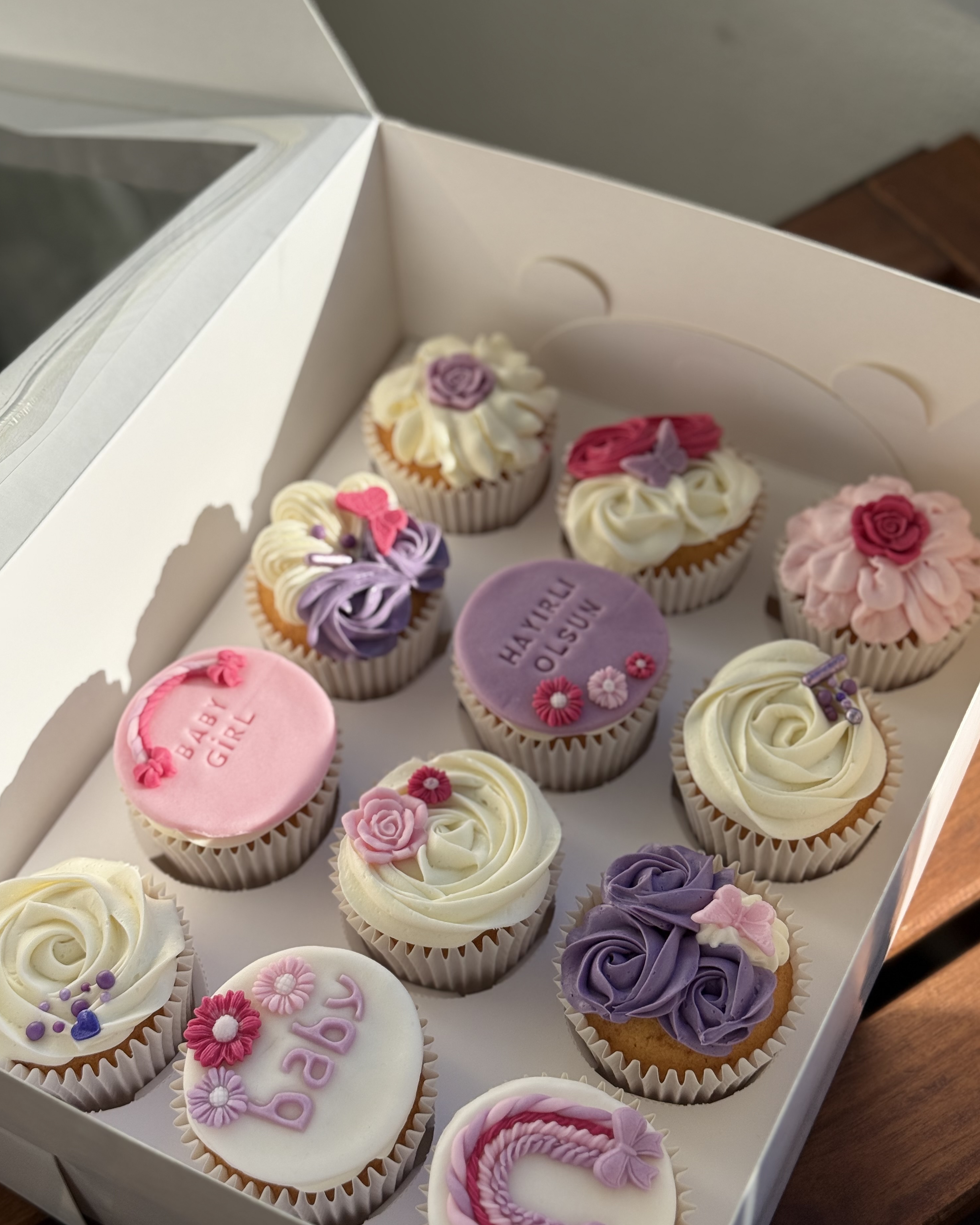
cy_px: 617
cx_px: 485
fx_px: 1849
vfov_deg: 36.7
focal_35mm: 51
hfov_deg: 29.7
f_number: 1.78
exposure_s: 1/4587
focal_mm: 6.76
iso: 64
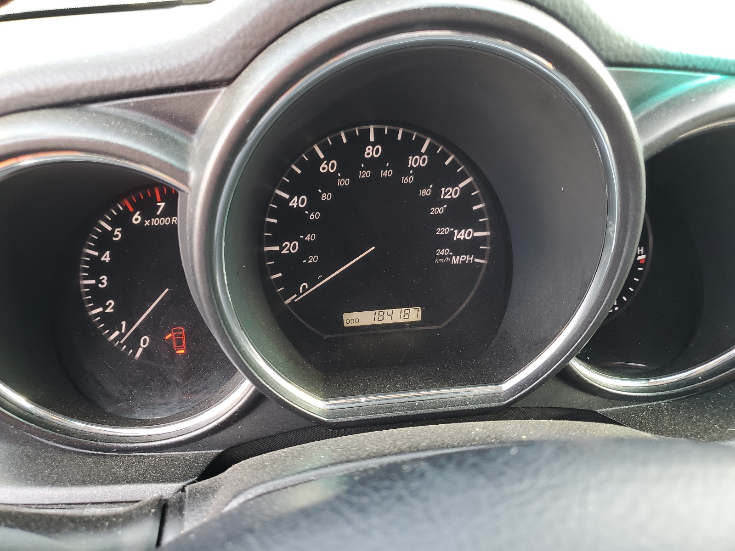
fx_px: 552
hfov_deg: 67.3
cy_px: 276
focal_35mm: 26
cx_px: 368
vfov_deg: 53.1
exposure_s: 1/60.2
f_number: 1.5
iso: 67
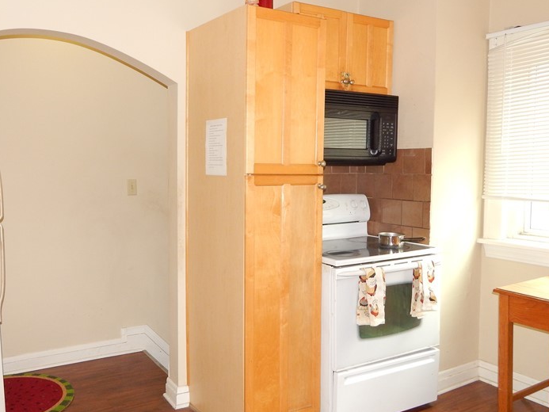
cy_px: 198
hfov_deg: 53.6
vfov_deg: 41.8
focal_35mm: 34
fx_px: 539
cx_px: 223
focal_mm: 4
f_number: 3
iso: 200
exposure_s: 1/30
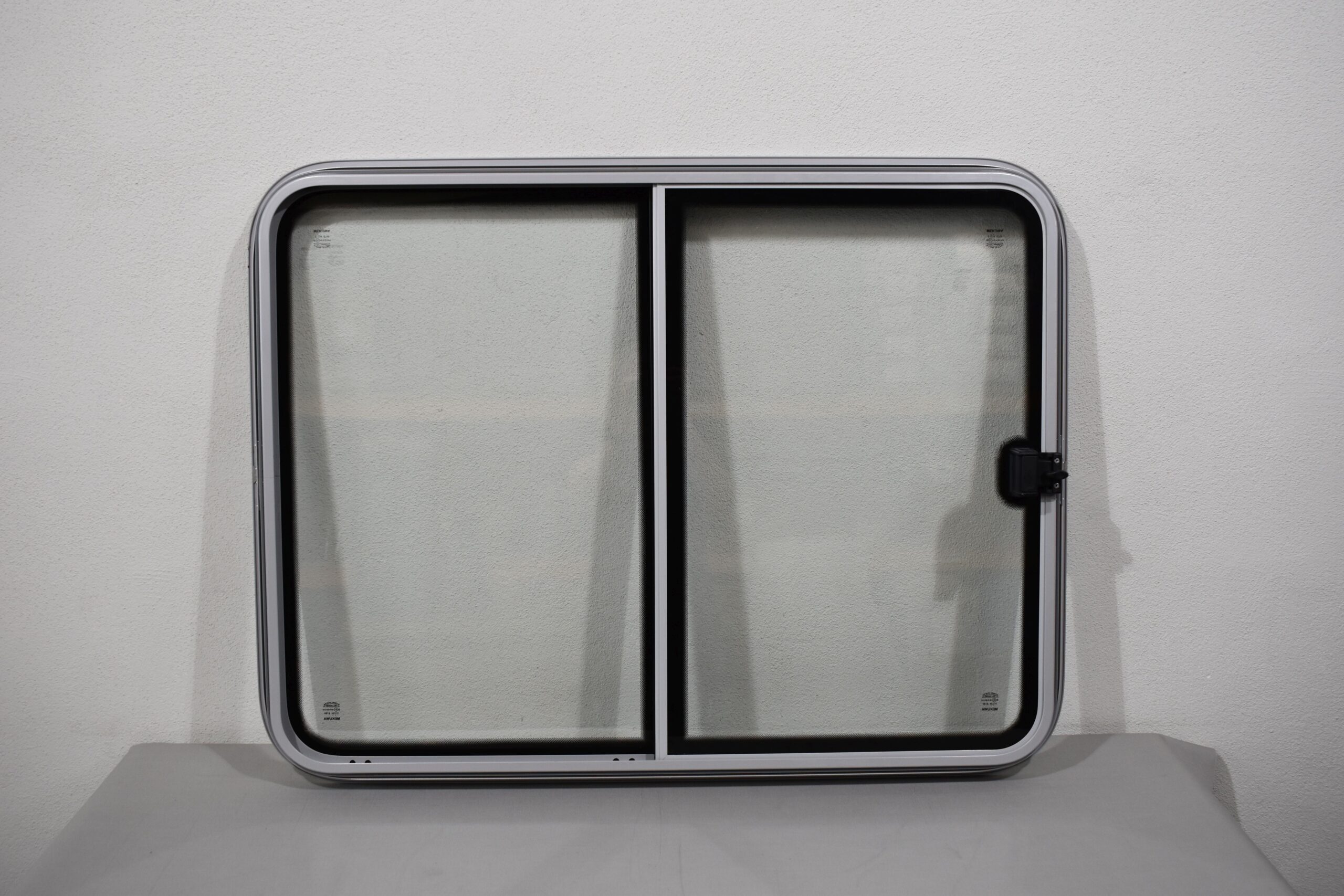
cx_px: 672
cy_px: 448
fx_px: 1232
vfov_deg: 40.0
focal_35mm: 33
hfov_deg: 57.2
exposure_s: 1/125
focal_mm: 22
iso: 400
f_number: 5.6
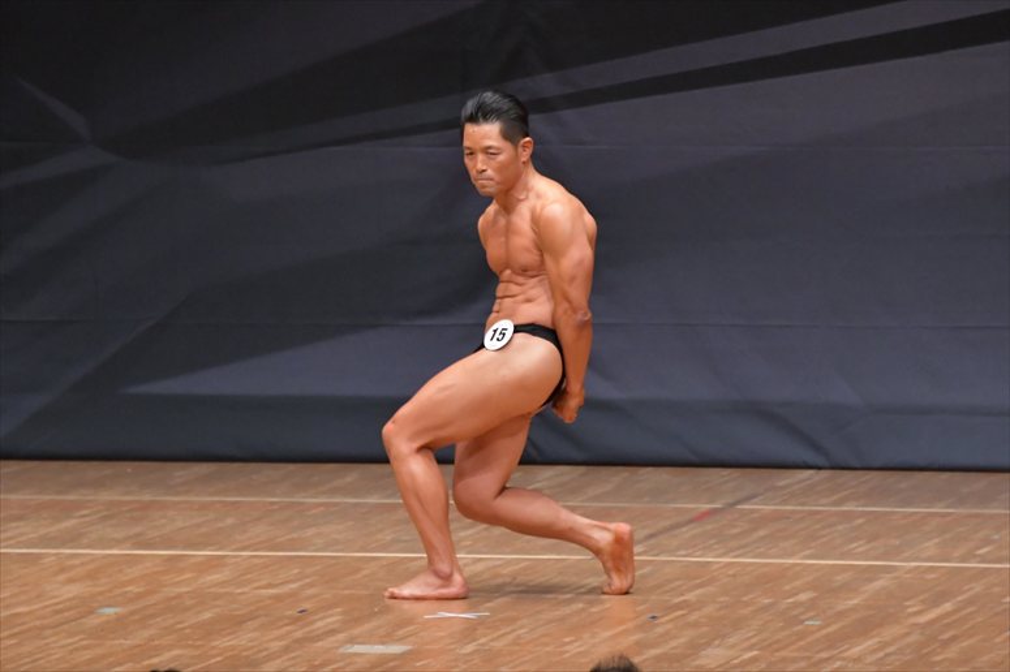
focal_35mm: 315
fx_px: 8833
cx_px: 505
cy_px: 336
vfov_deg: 4.4
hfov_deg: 6.5
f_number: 5.6
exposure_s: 1/400
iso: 6400
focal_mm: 210
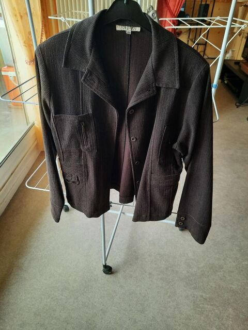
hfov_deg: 54.9
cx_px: 124
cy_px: 165
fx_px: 239
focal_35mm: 25
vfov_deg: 69.4
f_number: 2
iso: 320
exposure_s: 1/50
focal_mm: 4.6
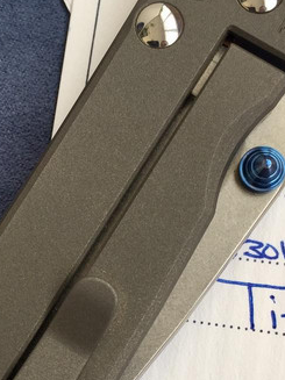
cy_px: 282
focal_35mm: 71
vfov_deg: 27.1
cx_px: 43
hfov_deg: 20.4
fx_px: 780
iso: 32
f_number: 2.2
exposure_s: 1/50
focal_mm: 4.15
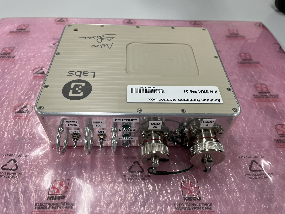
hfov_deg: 67.3
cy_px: 107
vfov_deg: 53.1
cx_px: 142
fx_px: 214
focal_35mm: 26
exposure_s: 1/100
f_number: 1.6
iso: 64
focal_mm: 5.1
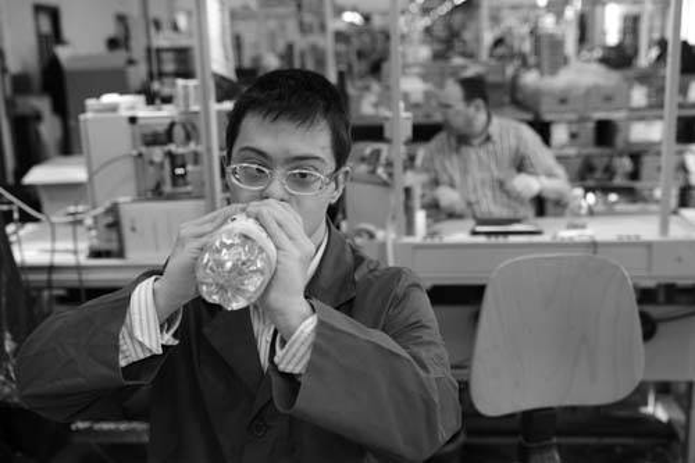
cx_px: 348
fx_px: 868
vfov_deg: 29.8
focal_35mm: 45
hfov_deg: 43.6
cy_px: 232
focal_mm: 45
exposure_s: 1/80
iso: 400
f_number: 4
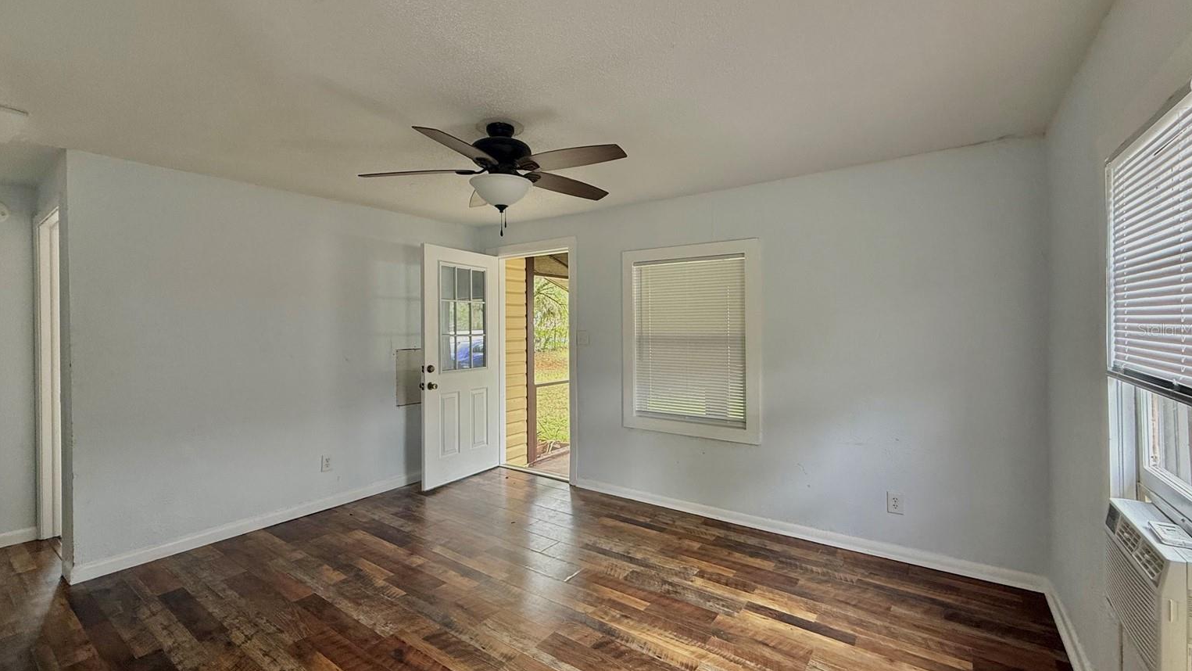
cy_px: 329
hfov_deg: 99.4
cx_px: 586
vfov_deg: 67.1
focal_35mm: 16
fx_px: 506
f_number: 2.2
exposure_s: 1/99
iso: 160
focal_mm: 2.22
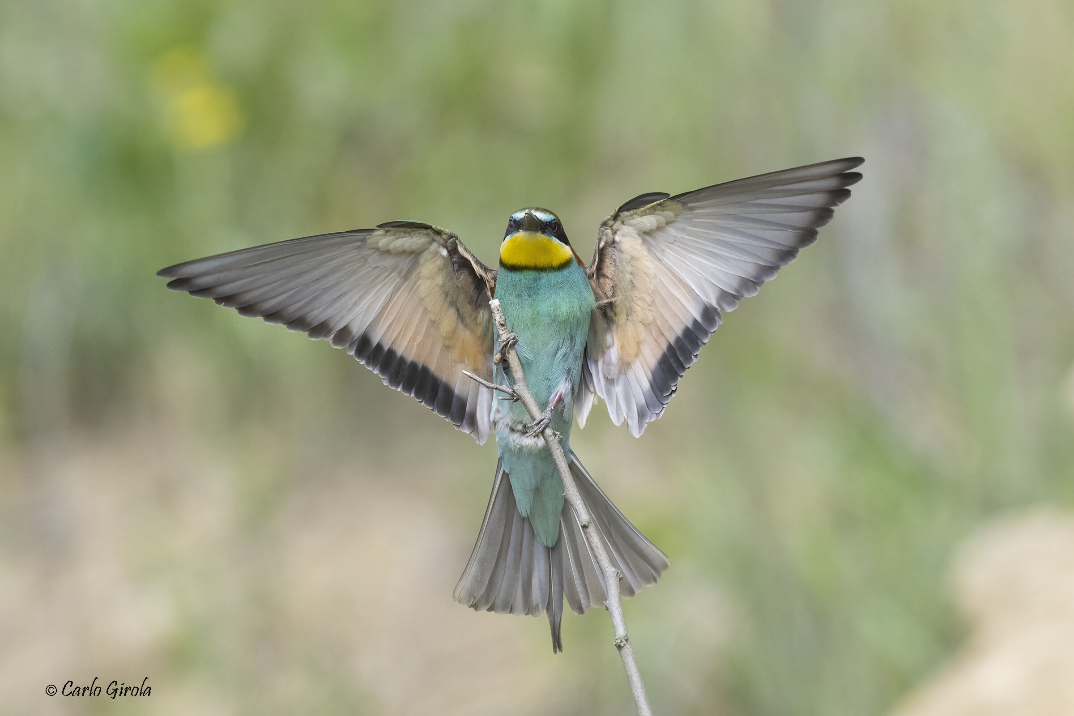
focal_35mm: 850
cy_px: 358
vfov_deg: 1.6
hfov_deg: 2.4
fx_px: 25356
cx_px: 537
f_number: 9
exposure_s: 1/2500
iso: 3600
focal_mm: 850
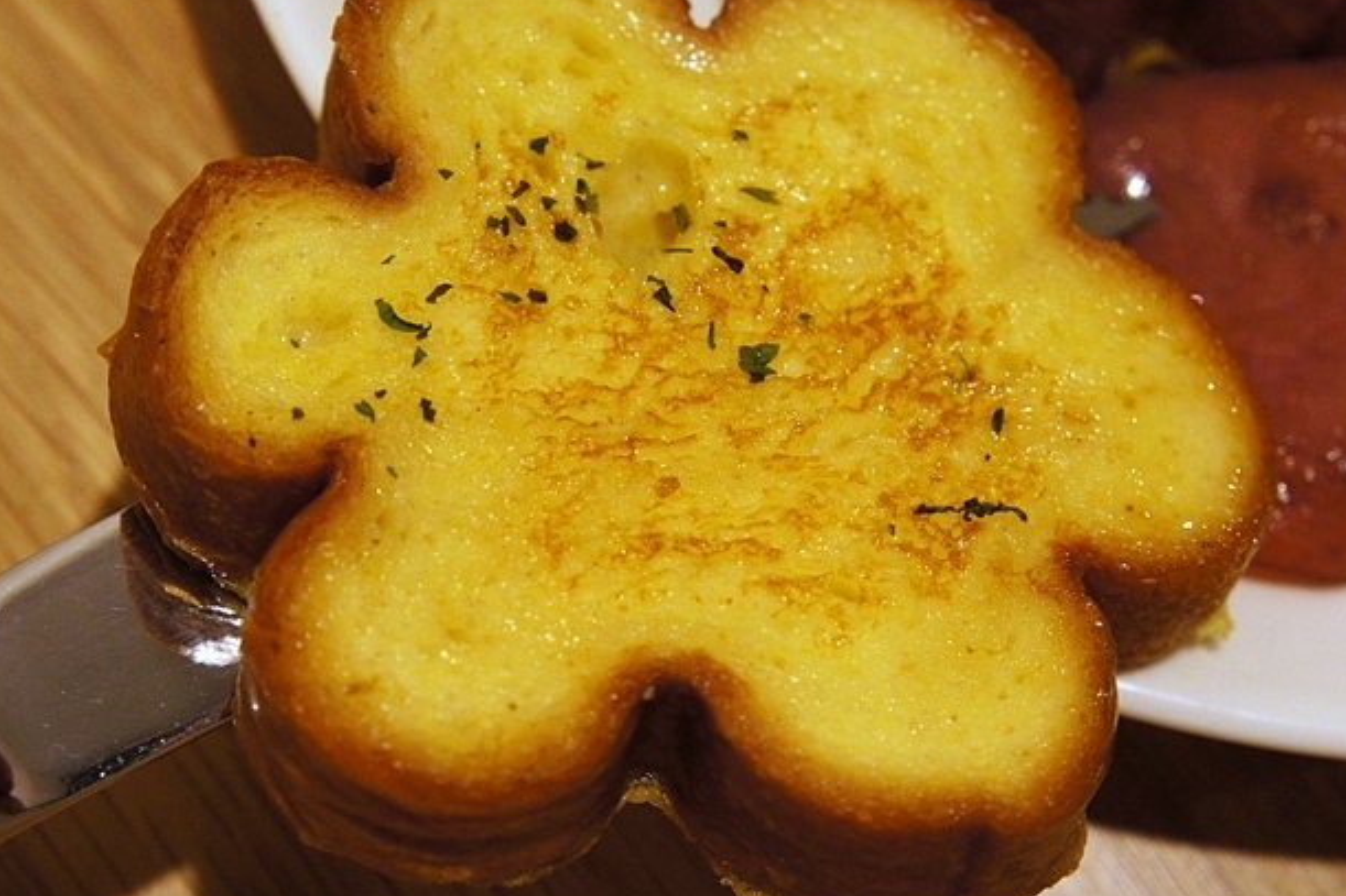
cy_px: 419
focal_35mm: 82
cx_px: 701
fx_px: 3055
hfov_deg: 24.8
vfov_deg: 16.7
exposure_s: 1/40
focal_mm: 37
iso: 1600
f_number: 5.6
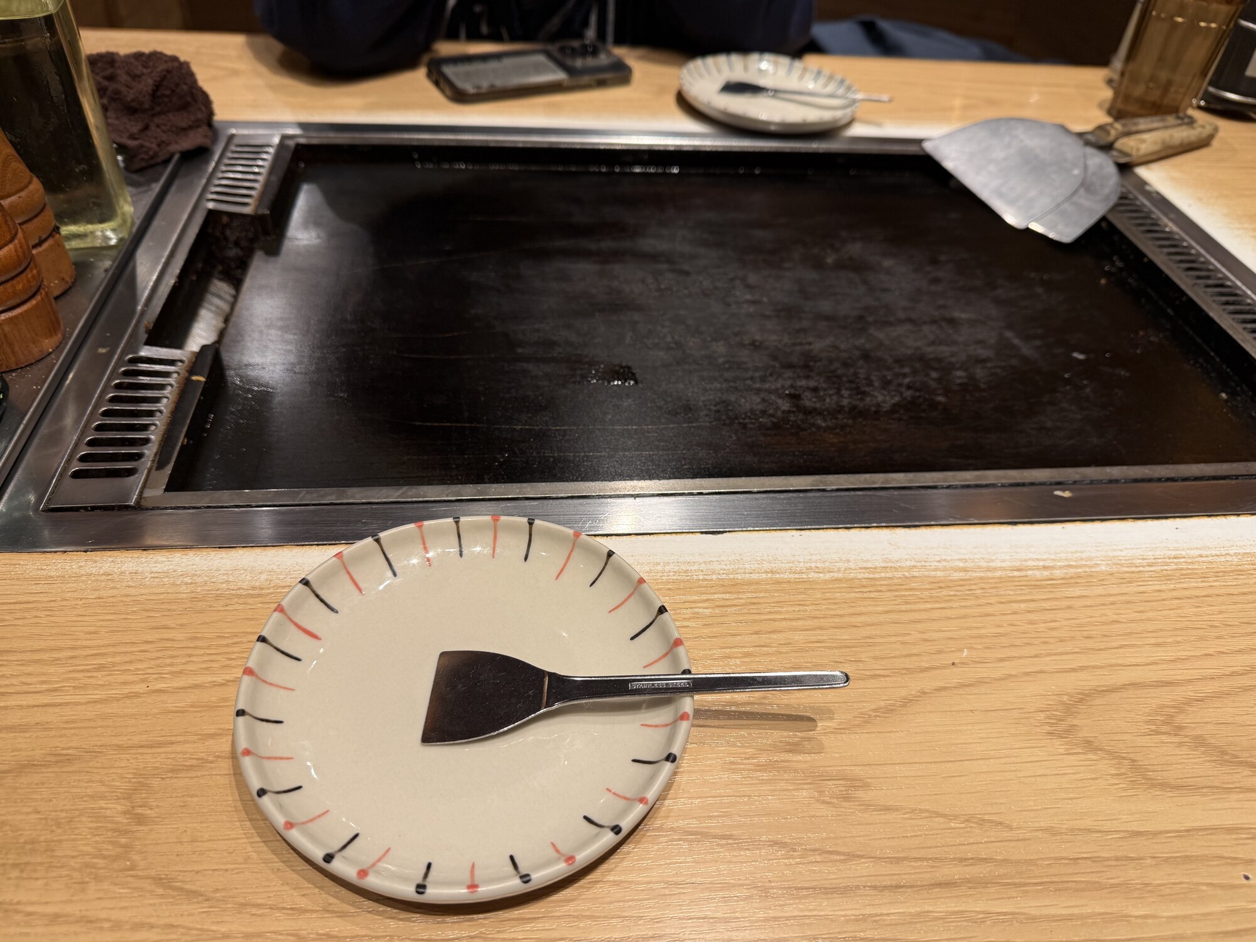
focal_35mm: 24
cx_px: 628
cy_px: 471
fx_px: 871
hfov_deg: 71.6
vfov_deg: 56.8
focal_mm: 6.76
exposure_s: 1/100
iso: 100
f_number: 1.78
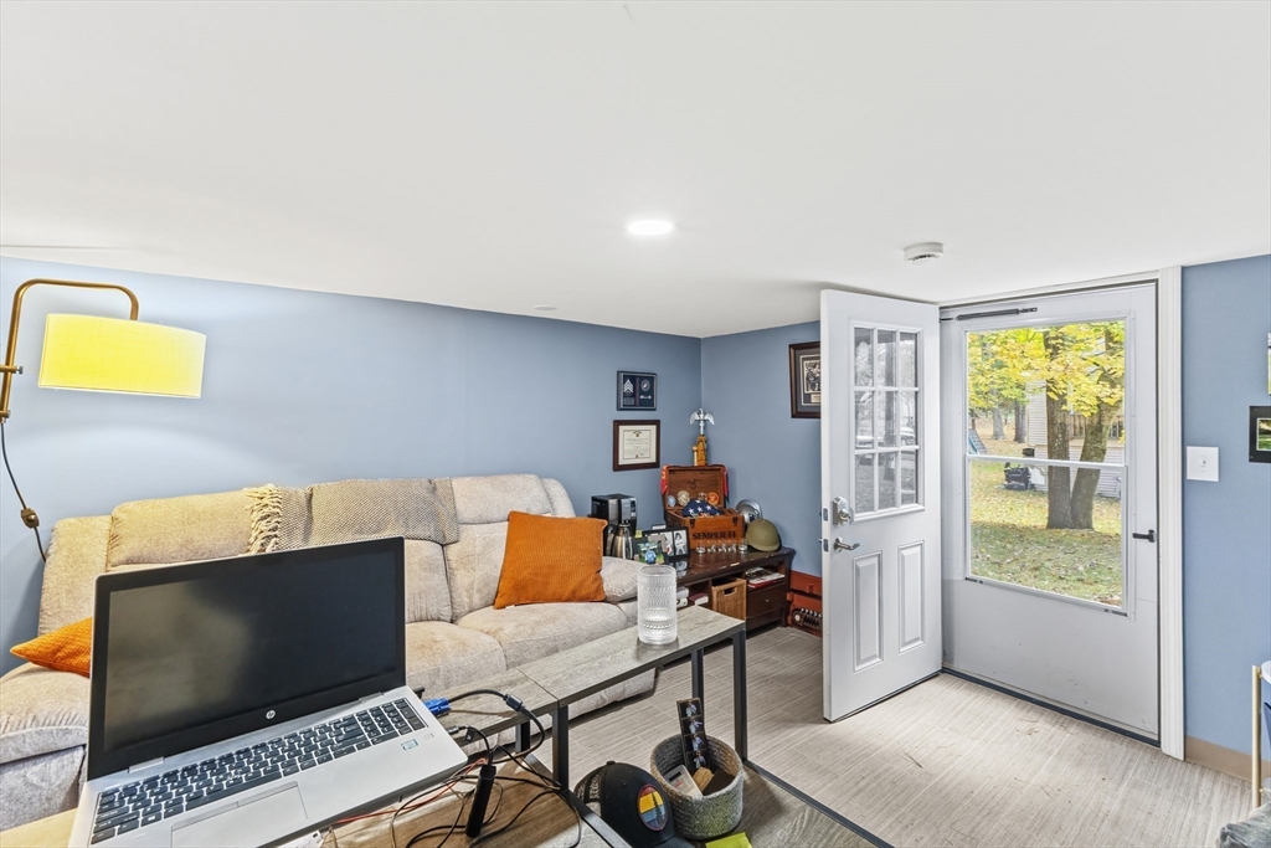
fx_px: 530
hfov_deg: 100.4
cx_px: 636
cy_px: 424
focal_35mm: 15
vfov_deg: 77.3
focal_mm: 10
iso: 800
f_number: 9
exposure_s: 1/2
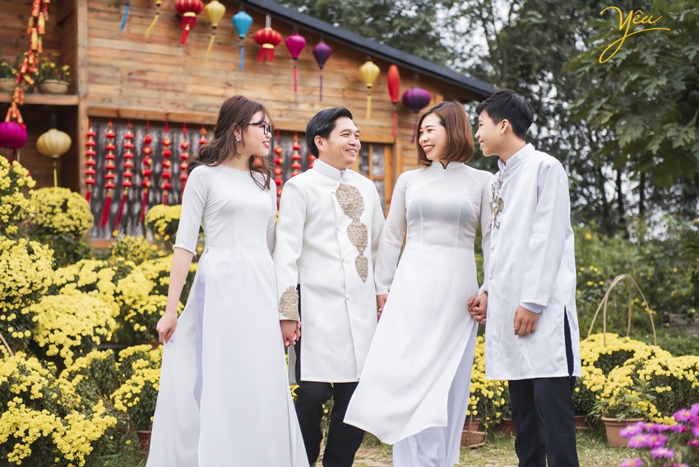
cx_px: 350
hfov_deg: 30.5
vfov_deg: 20.6
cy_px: 234
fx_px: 1282
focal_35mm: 66
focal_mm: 66
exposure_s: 1/500
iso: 125
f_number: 2.8
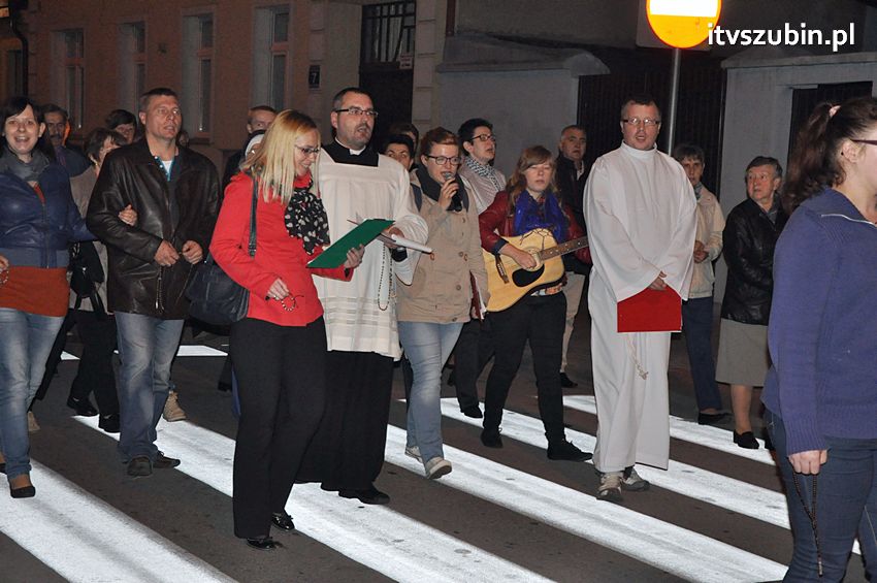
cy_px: 292
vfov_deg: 20.1
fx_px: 1643
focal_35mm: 68
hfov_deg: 29.9
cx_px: 438
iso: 2000
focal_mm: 45
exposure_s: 1/60
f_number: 5
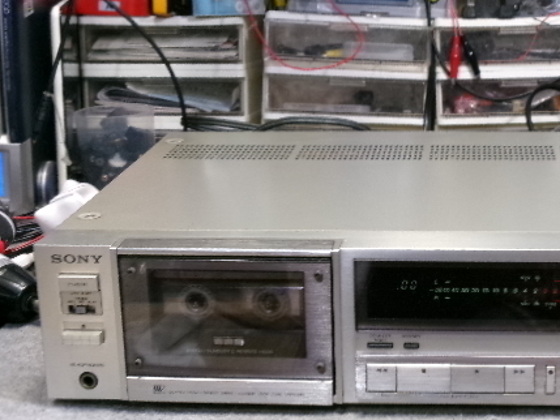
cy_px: 248
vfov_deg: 18.7
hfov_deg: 24.5
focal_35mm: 79
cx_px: 414
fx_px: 1278
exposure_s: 1/25
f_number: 4.9
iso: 400
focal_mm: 9.5
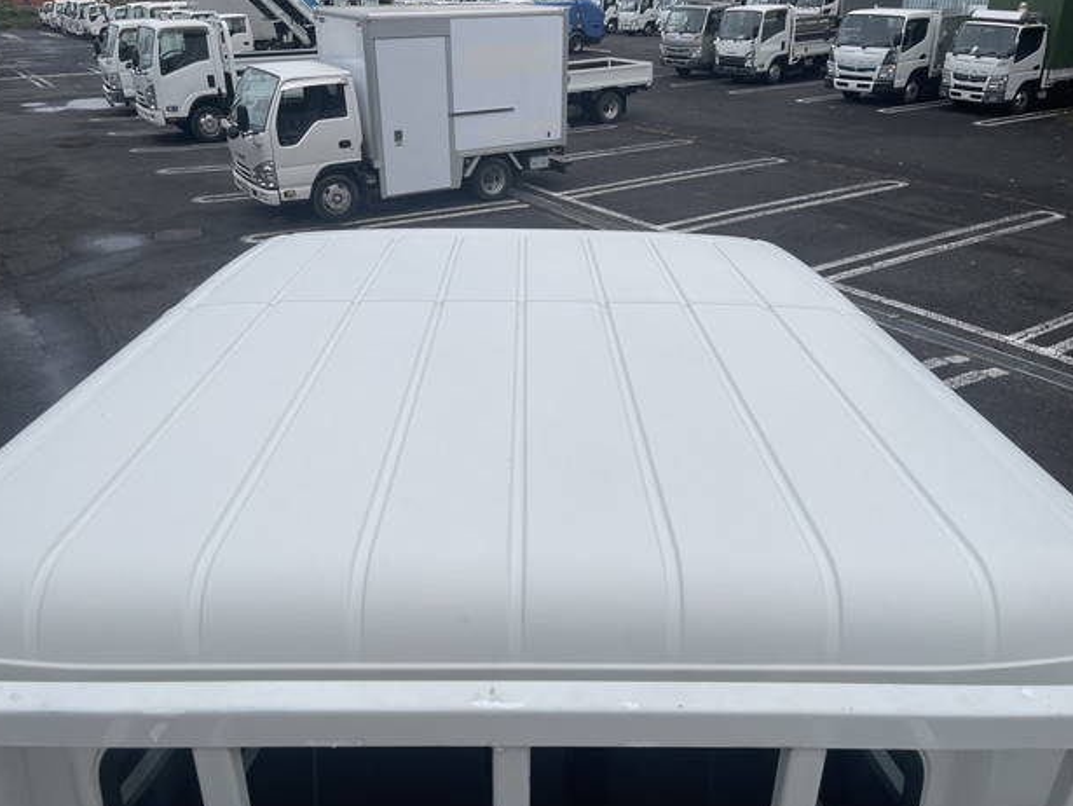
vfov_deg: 53.1
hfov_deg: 67.3
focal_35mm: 26
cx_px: 534
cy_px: 413
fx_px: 806
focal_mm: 5.1
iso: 32
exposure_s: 1/514
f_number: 1.6
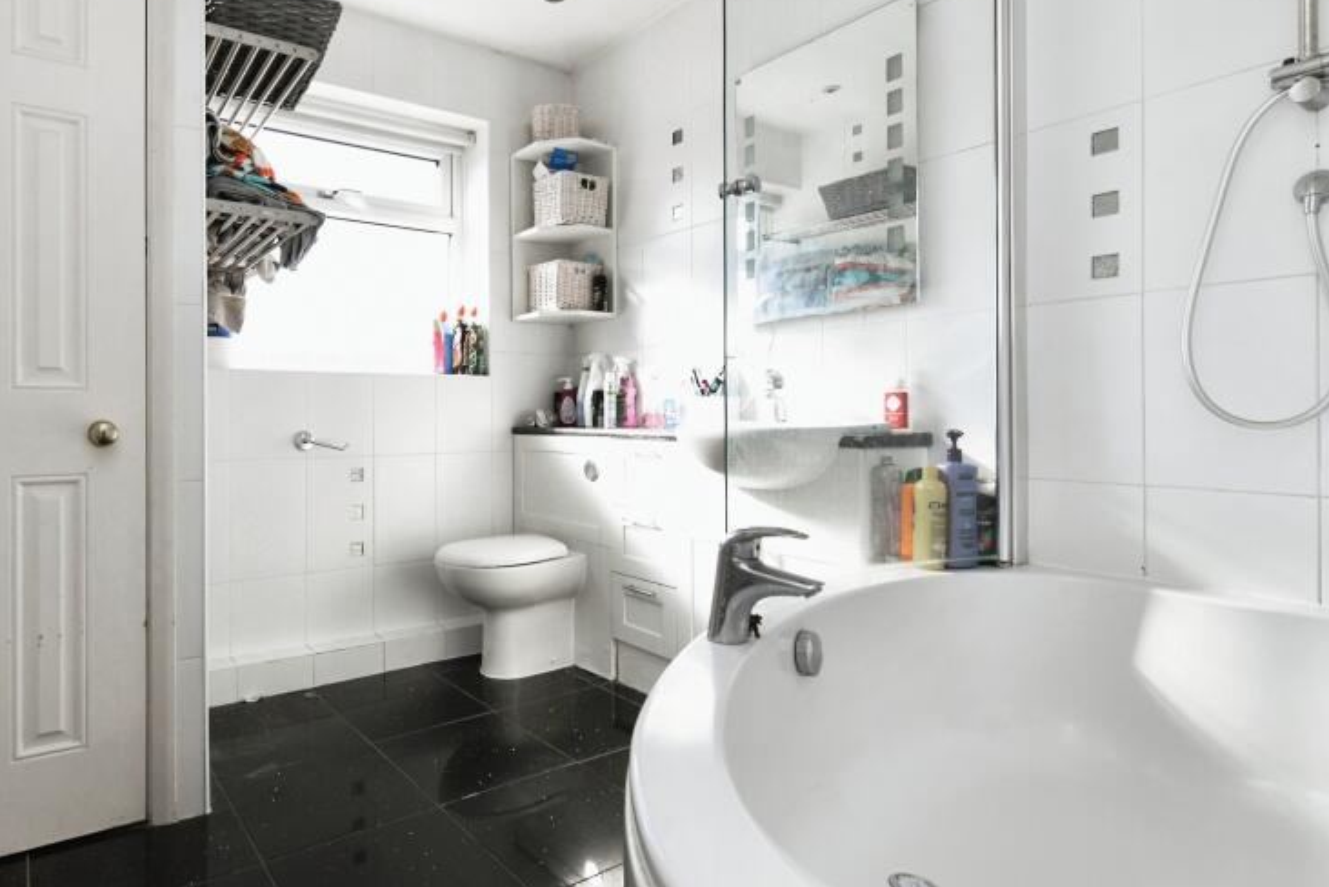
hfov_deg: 79.6
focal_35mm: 21
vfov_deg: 59.5
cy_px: 419
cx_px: 491
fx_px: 776
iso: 800
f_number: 8
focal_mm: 15
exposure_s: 1/250
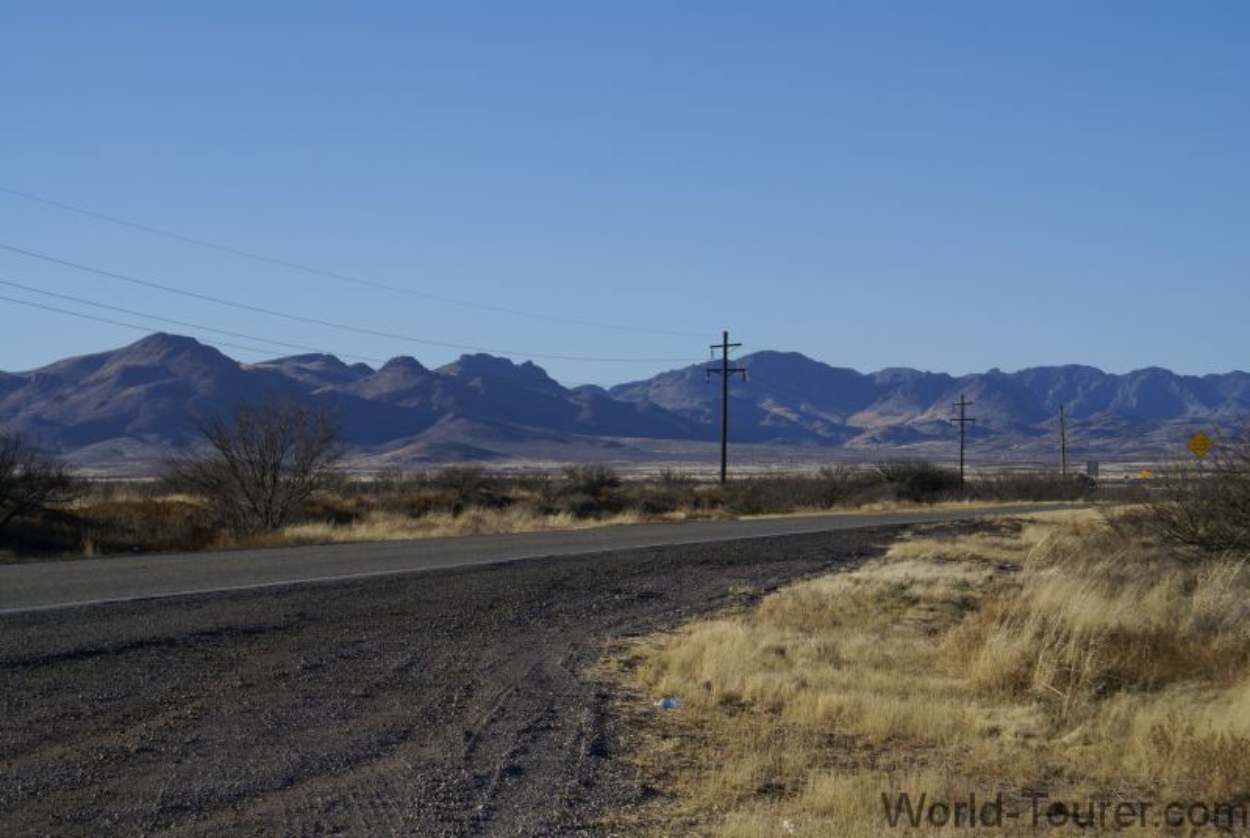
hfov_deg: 19.4
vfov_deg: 13.1
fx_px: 3651
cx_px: 625
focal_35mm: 105
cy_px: 419
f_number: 13
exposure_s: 1/160
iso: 100
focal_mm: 70
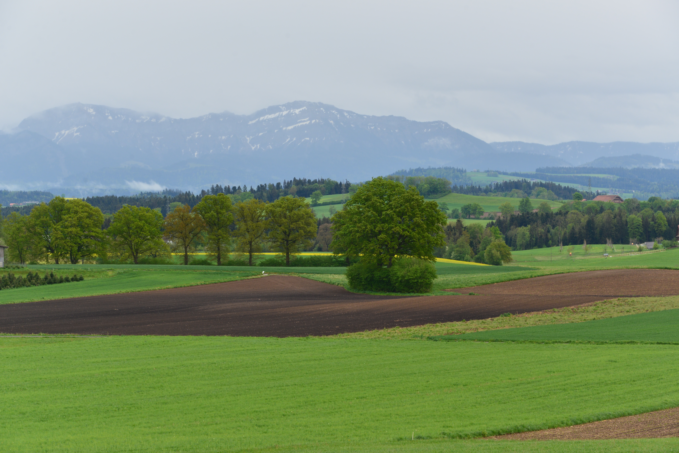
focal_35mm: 116
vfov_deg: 11.8
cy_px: 226
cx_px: 340
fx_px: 2189
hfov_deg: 17.6
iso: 400
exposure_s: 1/160
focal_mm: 116
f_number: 9
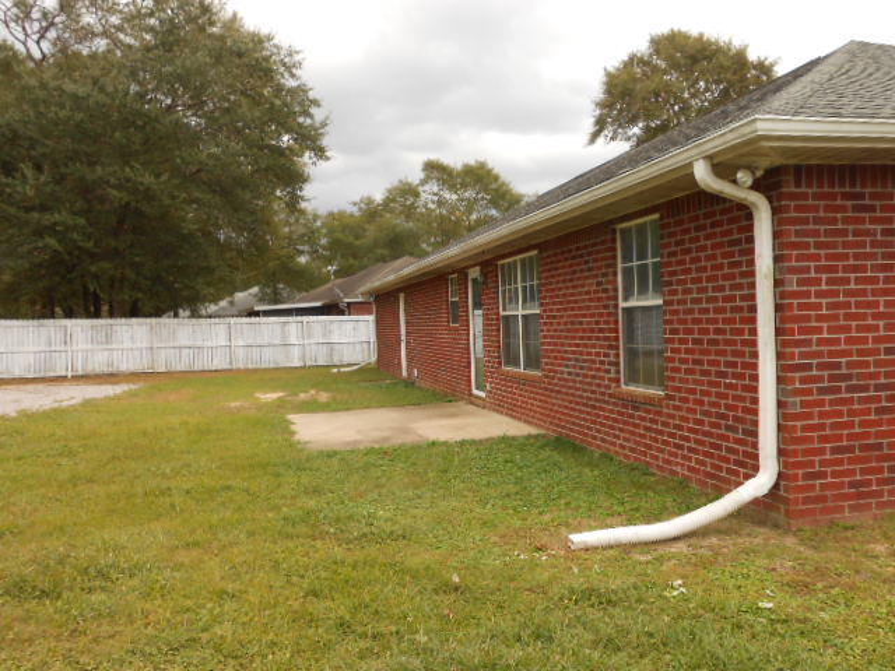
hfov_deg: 60.0
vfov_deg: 46.8
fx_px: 776
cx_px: 448
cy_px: 336
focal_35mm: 30
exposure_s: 1/160
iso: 80
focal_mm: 5.3
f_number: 3.8
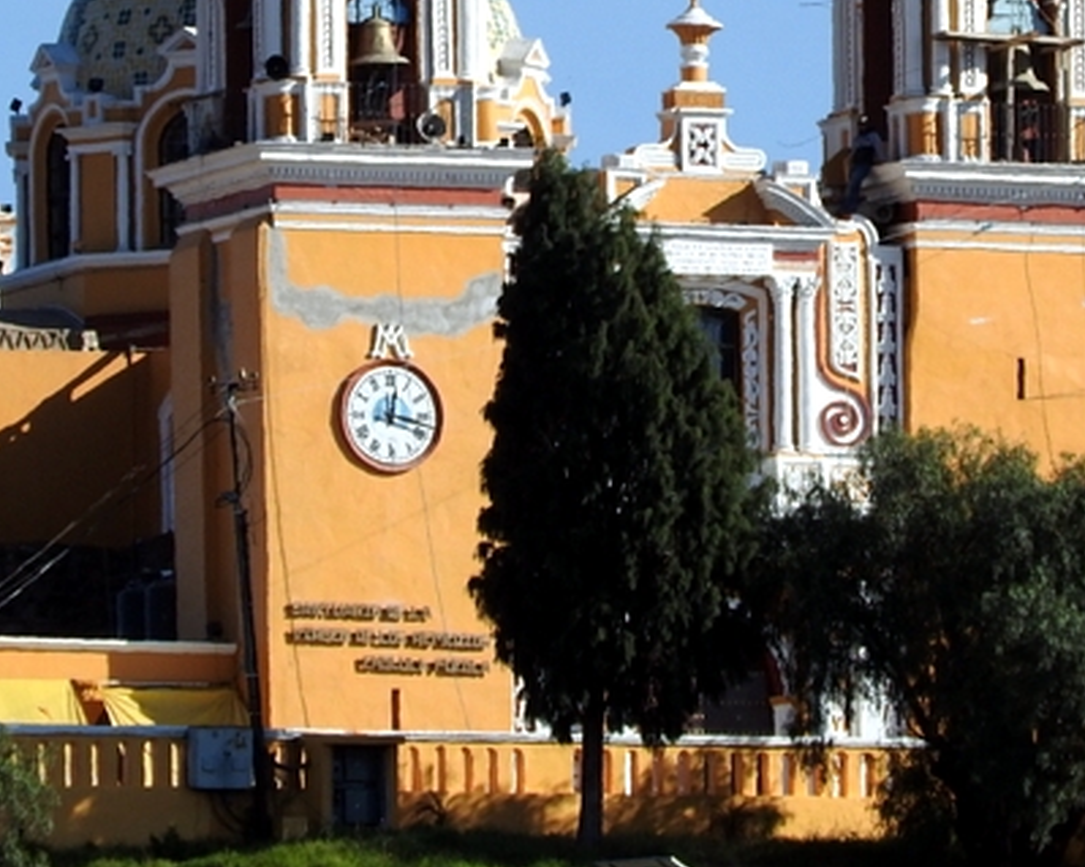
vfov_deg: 1.2
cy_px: 90
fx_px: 40868
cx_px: 647
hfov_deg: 1.5
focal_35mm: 1273
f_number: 5.6
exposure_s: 1/640
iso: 100
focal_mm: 116.5
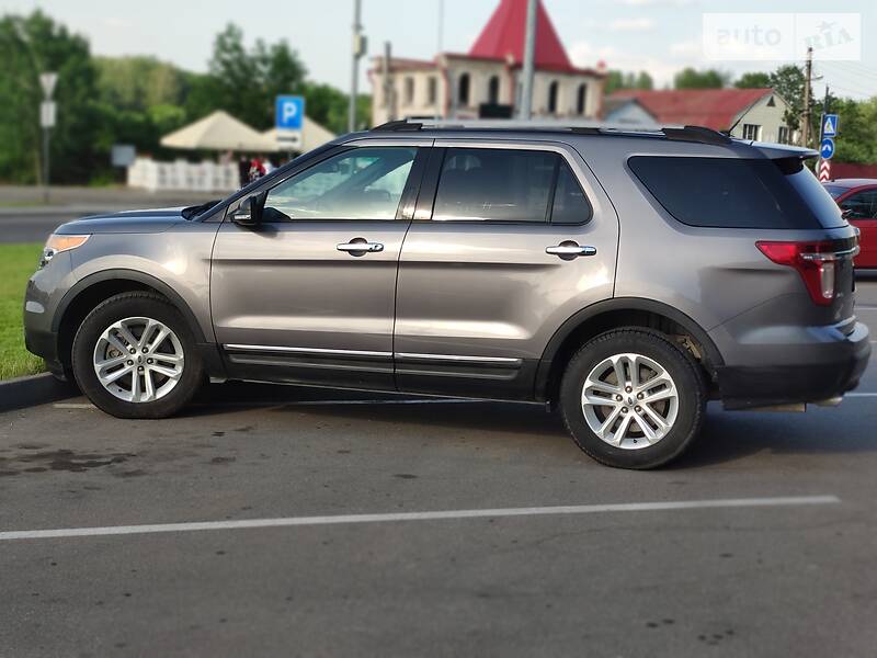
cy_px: 329
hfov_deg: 35.5
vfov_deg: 27.0
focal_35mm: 54
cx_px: 438
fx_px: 1368
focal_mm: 6.2
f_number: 2.2
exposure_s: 1/402
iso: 100
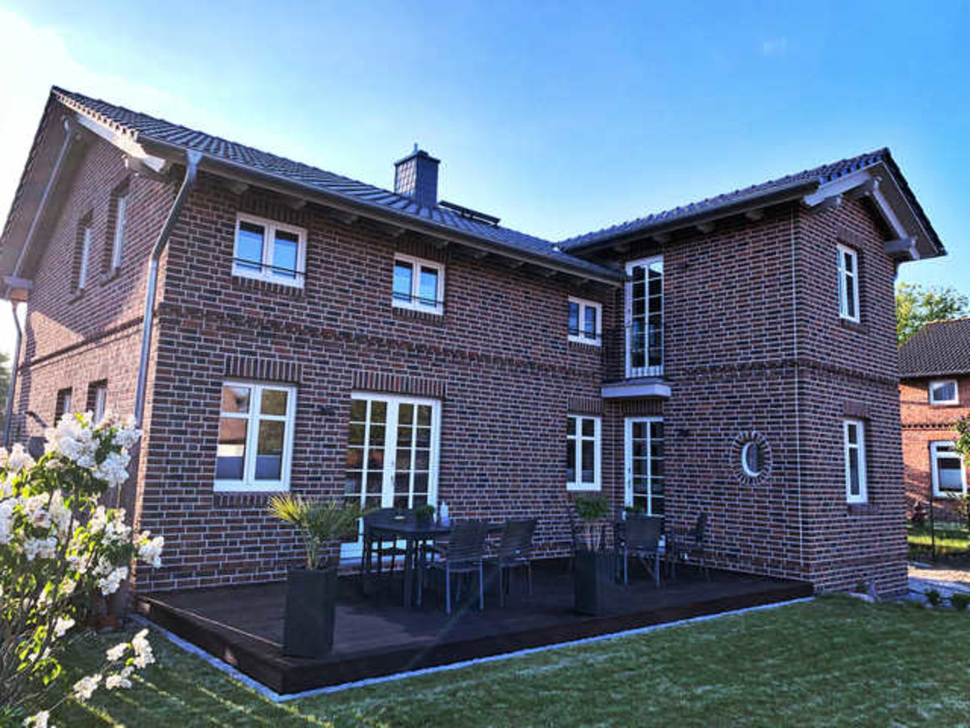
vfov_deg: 53.1
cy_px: 364
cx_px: 485
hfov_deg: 67.3
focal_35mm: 26
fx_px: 729
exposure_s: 1/822
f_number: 1.8
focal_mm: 4.25
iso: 25
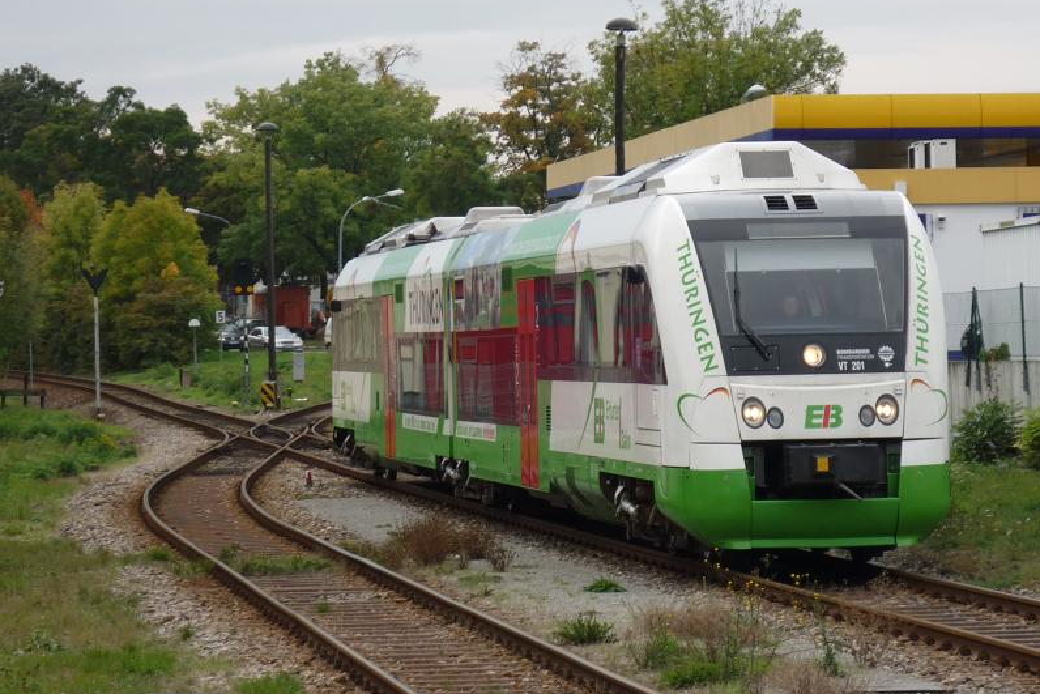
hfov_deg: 14.9
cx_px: 521
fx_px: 3987
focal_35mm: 138
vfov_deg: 9.9
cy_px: 358
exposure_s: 1/125
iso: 100
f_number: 5.9
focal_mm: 22
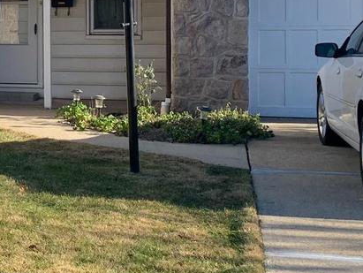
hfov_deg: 19.1
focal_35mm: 91
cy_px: 48
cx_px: -170
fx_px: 955
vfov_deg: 16.1
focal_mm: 4.25
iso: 25
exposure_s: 1/1011
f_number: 1.8
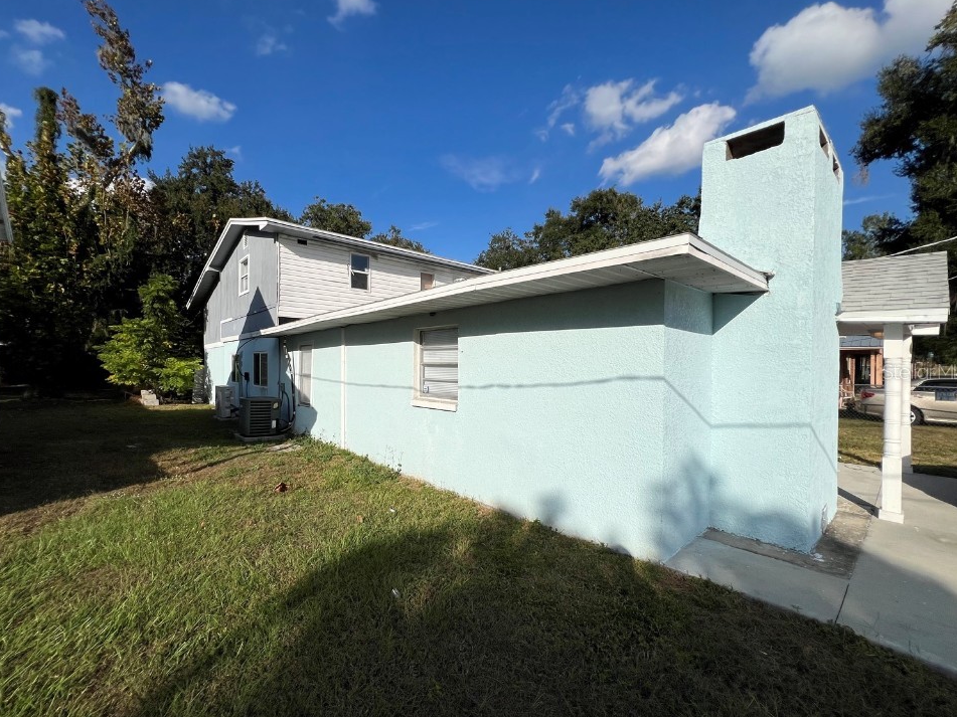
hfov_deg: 102.0
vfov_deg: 85.6
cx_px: 462
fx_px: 387
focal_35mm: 14
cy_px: 371
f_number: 1.8
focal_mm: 1.57
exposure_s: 1/4785
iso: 40
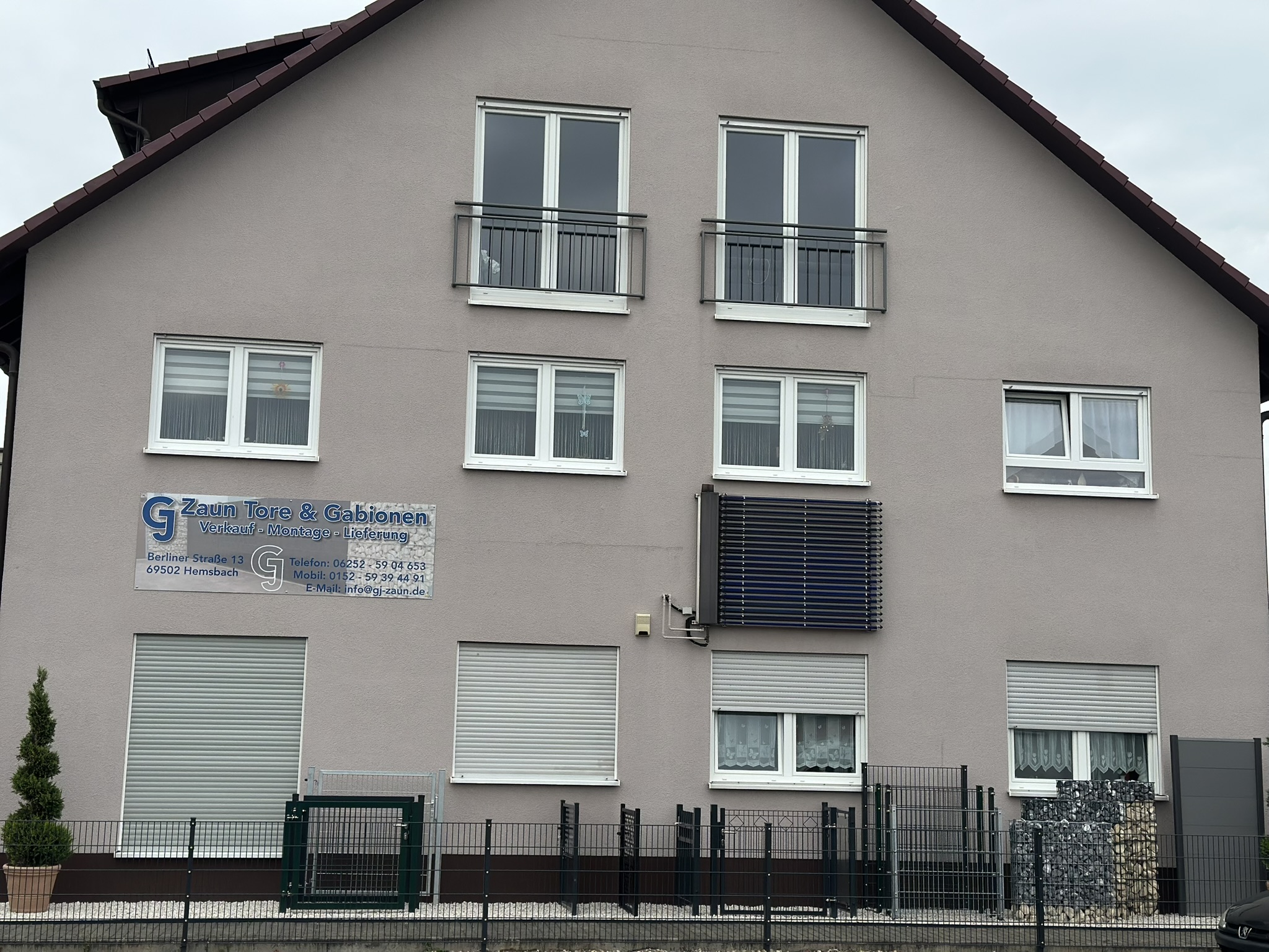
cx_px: 634
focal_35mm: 48
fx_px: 1760
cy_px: 476
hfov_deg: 39.7
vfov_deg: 30.3
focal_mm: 6.86
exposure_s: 1/2732
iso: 80
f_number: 1.78
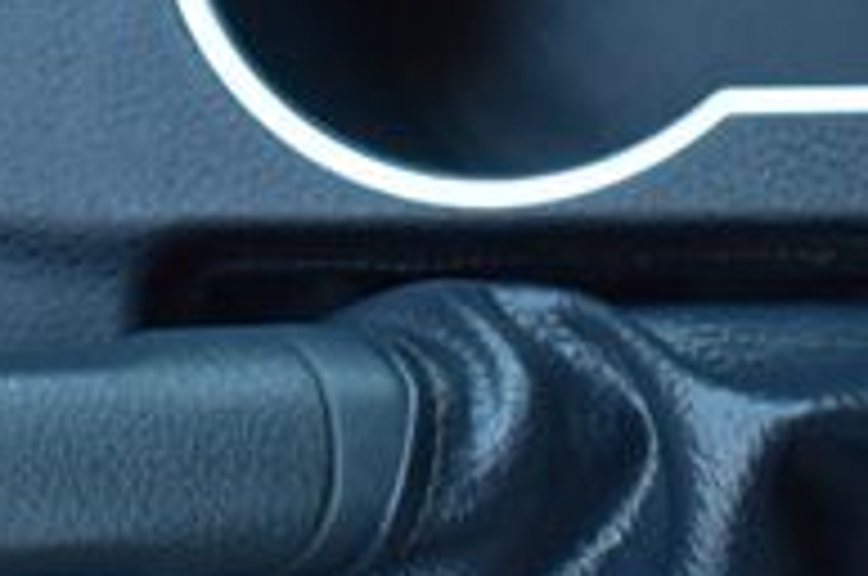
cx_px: 477
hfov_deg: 16.5
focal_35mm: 125
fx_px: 3001
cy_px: 4
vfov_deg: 10.9
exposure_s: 1/8
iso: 1600
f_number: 4
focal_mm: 25
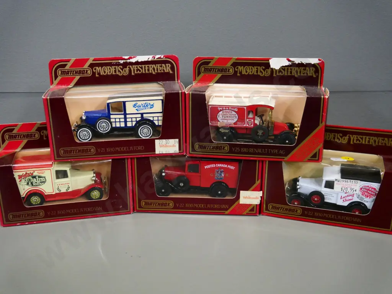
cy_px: 147
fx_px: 453
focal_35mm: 40
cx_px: 196
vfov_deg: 36.0
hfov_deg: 46.8
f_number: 4.1
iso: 3200
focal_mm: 20
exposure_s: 1/160
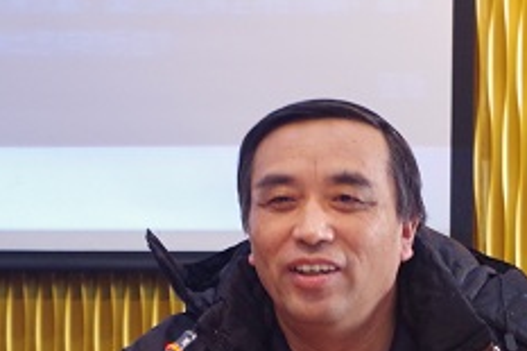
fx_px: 2852
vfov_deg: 7.0
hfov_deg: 10.6
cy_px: 307
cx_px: 280
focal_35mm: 195
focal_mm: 55
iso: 1600
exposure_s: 1/13
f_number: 5.6
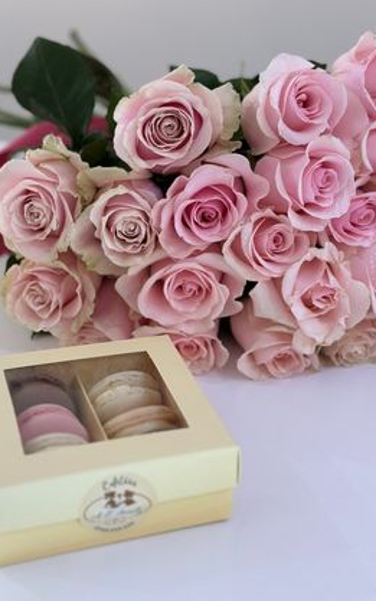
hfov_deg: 24.9
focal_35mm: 52
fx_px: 852
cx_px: 163
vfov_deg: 38.9
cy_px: 297
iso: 125
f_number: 1.78
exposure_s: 1/100
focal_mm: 6.86
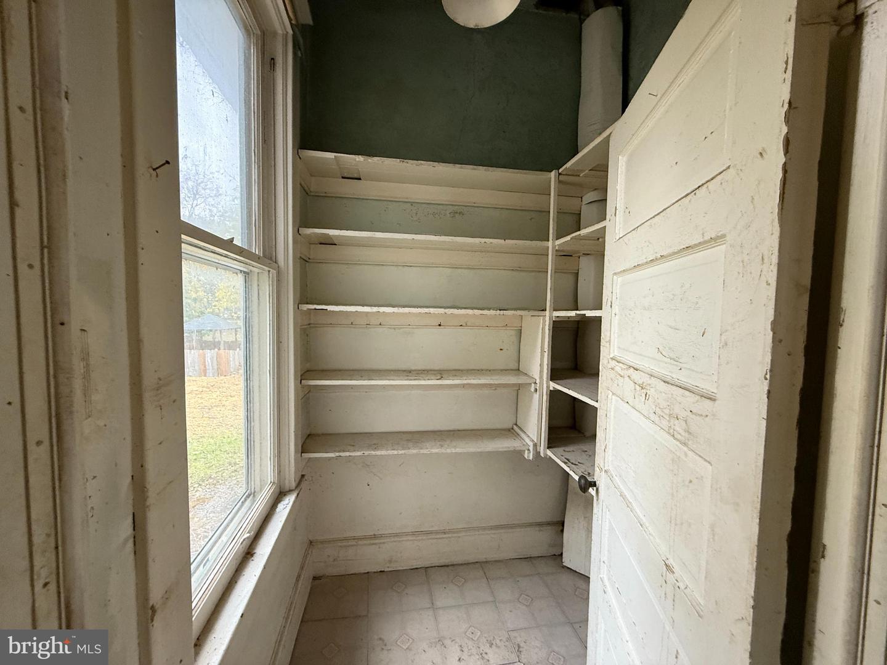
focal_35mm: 14
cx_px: 444
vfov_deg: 85.7
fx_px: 359
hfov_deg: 102.1
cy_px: 332
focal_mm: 2.22
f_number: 2.2
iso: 400
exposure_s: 1/60
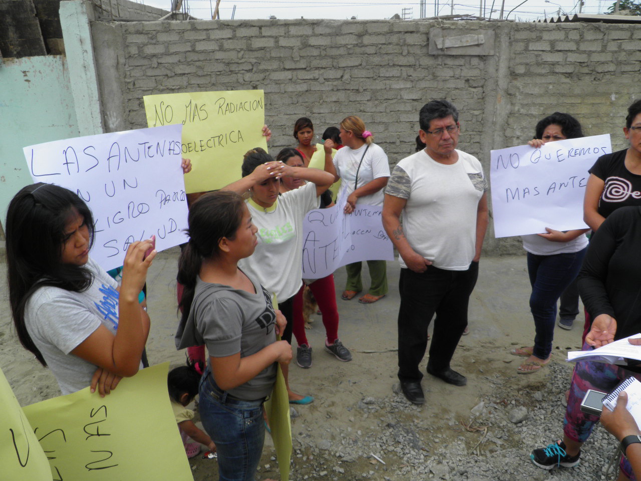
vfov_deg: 49.7
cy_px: 240
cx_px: 320
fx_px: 518
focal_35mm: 28
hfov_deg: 63.4
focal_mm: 4.9
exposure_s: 1/250
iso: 50
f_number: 5.7
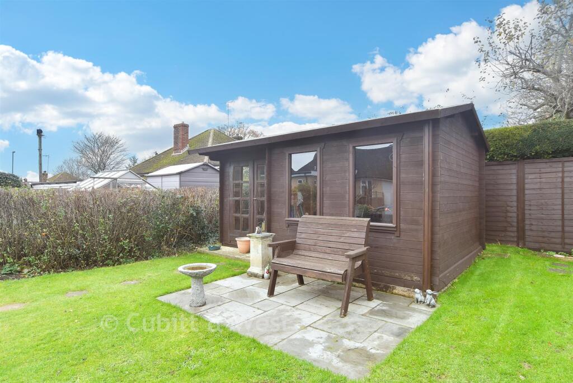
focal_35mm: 19
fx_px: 302
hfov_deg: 86.9
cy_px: 192
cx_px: 286
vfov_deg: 64.6
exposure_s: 1/10
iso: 160
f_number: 8
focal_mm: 13
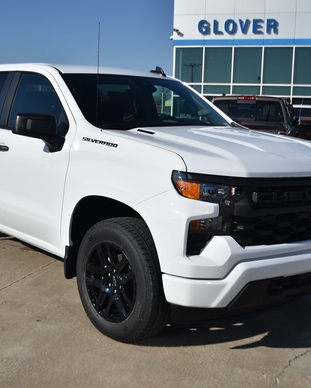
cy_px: 193
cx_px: 132
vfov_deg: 36.6
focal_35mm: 51
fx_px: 586
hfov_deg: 29.7
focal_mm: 24
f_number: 4.5
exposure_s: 1/1600
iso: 100
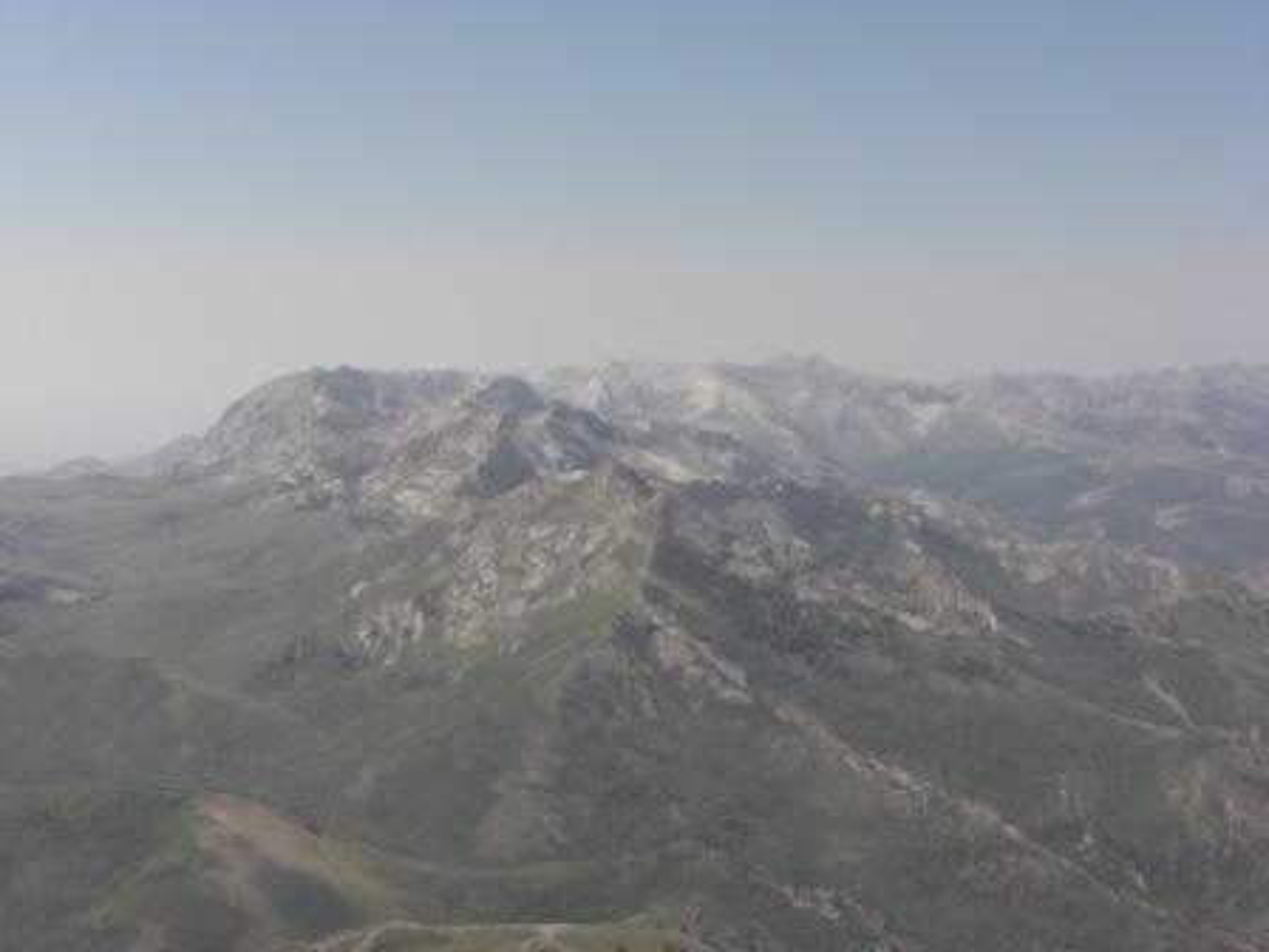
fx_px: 2933
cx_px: 634
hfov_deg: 24.4
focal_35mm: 80
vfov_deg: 18.4
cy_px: 476
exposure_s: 1/320
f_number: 6
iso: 80
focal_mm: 16.6
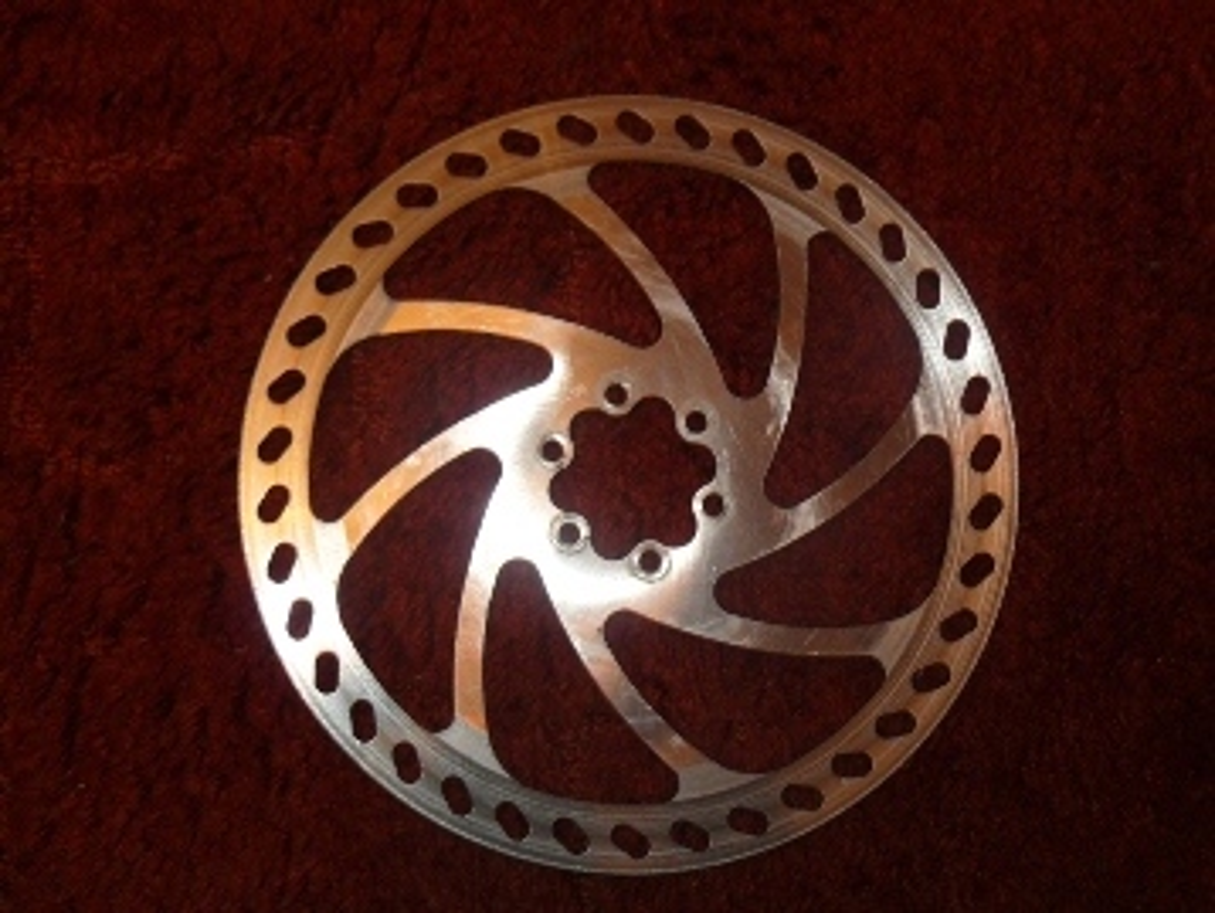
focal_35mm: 54
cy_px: 456
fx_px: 1897
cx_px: 608
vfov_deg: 27.1
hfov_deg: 35.5
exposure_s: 1/8
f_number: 2.8
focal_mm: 9.1
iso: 100
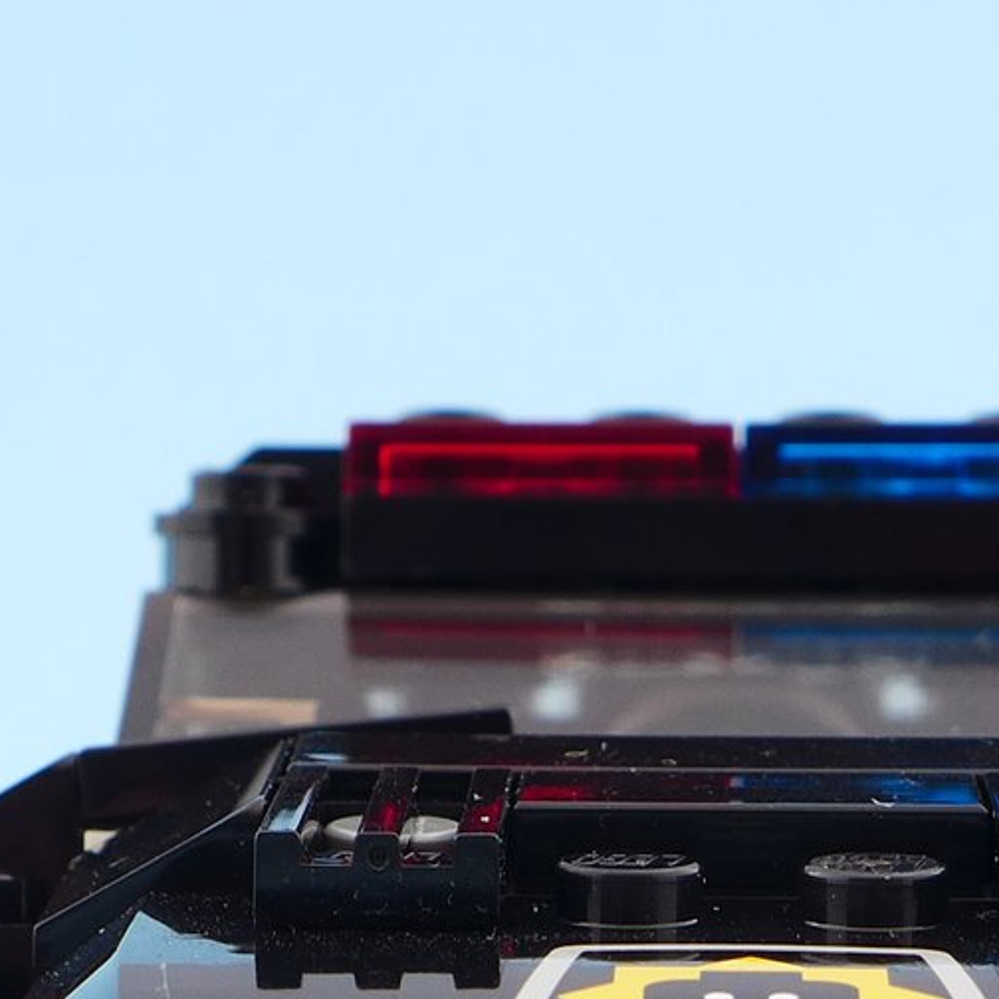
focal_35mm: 191
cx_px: 692
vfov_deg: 9.1
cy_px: 997
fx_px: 6236
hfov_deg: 9.2
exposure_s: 1/10
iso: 80
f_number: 4.5
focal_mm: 11.8
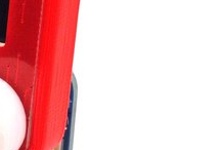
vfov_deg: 15.2
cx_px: -57
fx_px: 548
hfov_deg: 21.2
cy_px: -2
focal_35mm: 88
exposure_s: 1/30
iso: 500
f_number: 20
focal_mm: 31
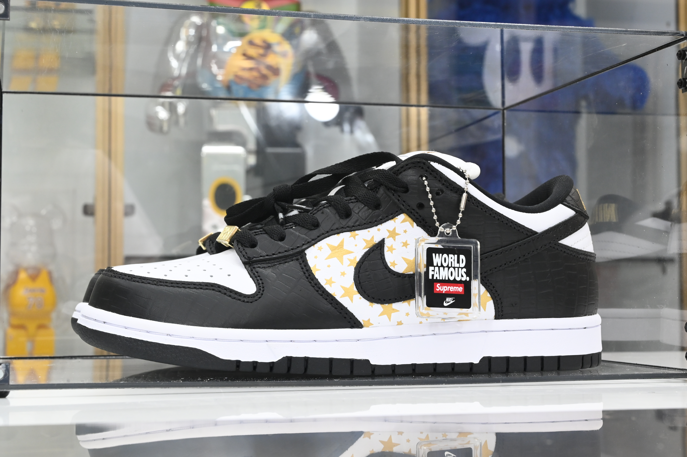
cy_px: 228
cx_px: 344
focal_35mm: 60
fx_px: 1144
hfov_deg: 33.4
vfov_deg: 22.6
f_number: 14
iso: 2000
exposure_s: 1/50
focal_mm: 60
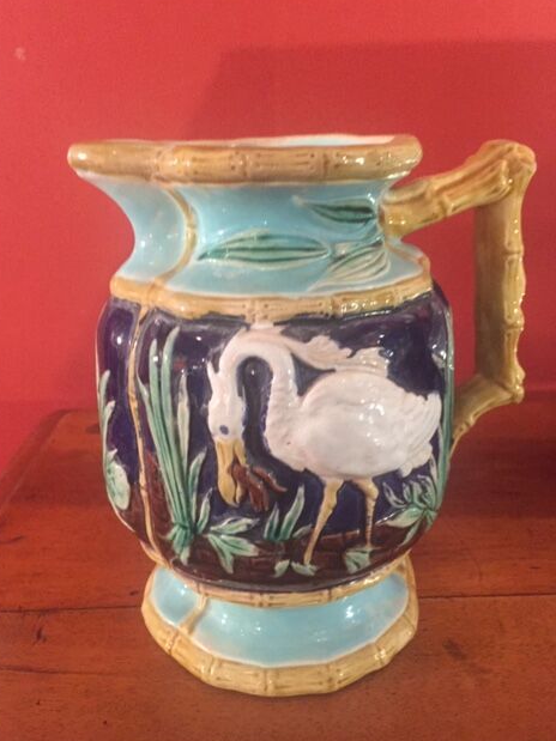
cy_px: 368
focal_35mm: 30
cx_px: 270
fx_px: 643
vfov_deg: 60.0
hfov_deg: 46.8
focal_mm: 4.15
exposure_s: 1/17
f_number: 2.2
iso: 320
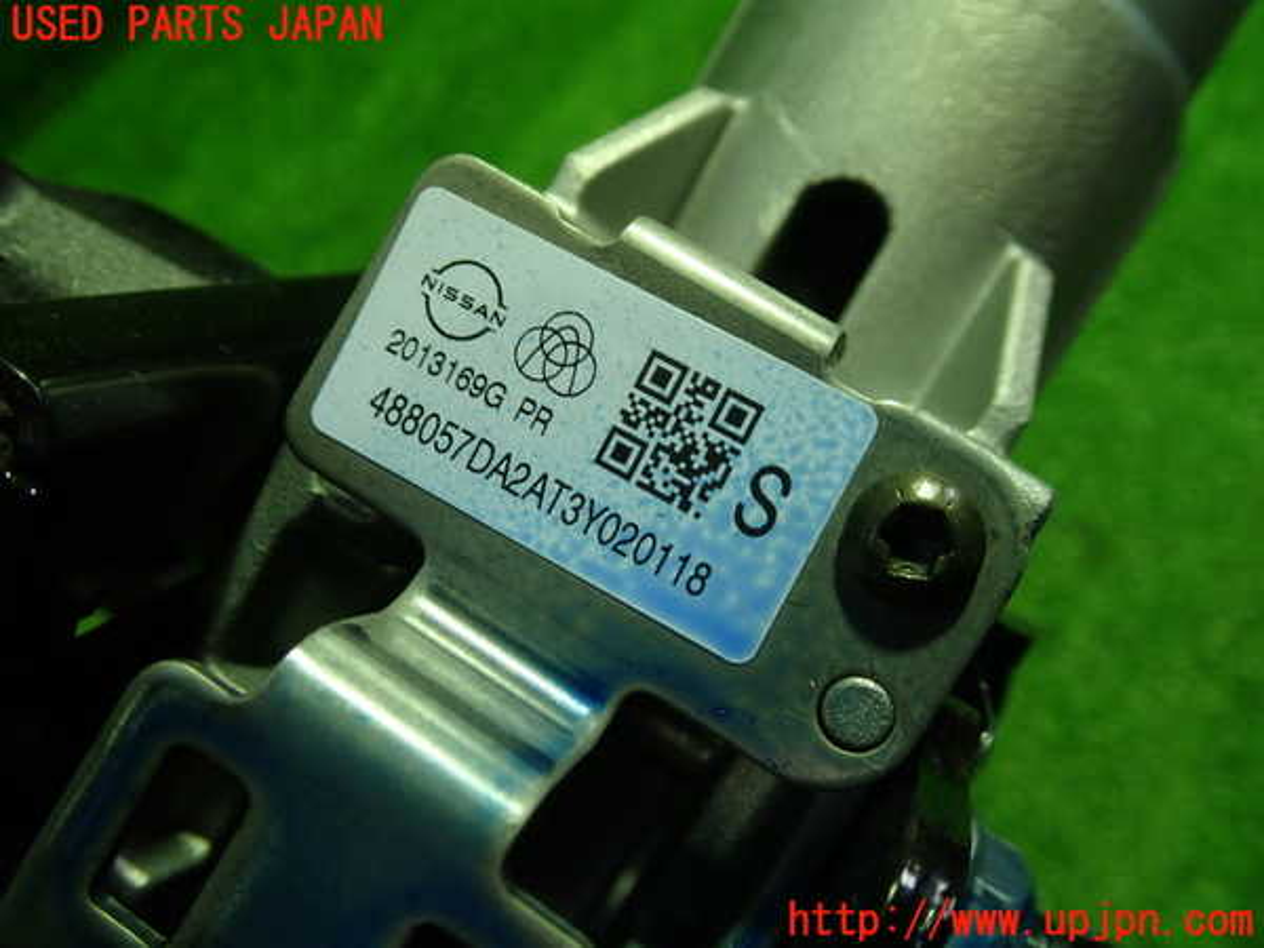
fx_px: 1095
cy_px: 474
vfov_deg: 46.8
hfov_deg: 60.0
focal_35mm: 30
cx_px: 632
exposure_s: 1/50
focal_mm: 5.4
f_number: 2.3
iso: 200
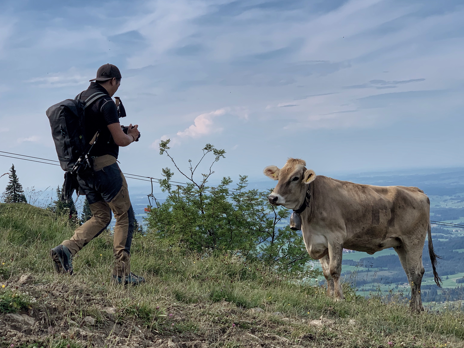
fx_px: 911
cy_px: 149
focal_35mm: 68
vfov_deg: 21.6
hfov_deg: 28.6
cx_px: 219
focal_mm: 6
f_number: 2.4
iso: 16
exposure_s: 1/999
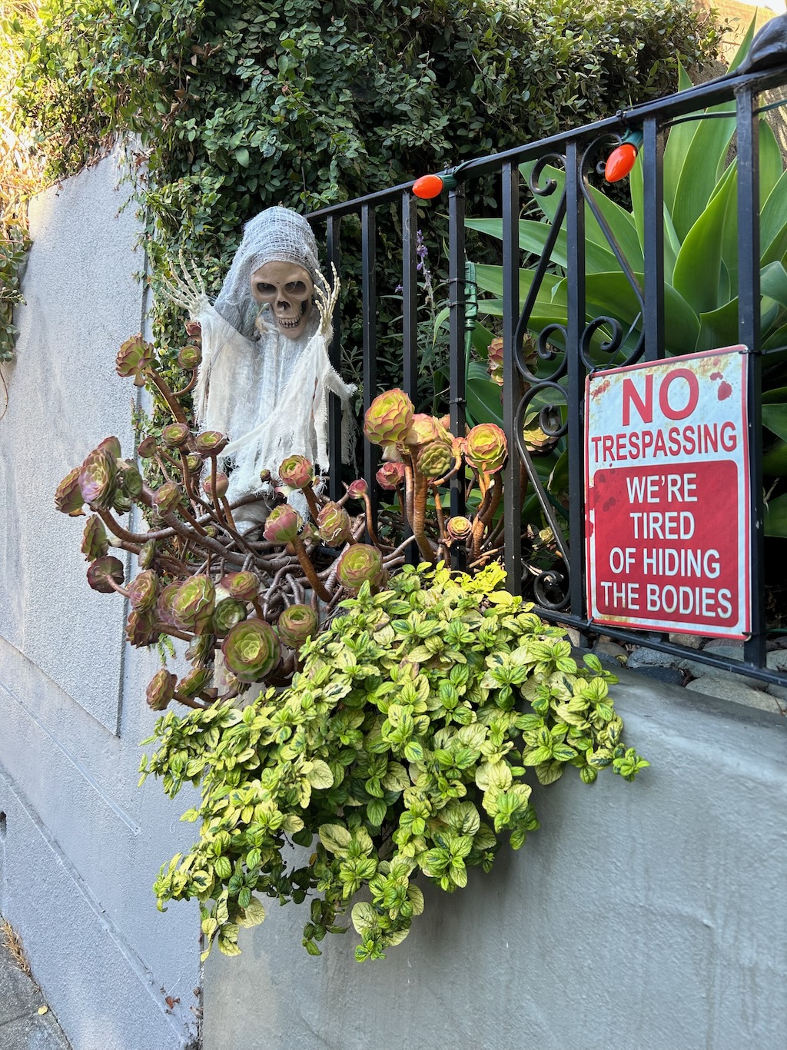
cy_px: 525
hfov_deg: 53.0
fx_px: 788
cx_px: 394
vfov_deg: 67.3
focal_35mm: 26
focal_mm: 5.7
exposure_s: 1/121
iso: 40
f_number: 1.5
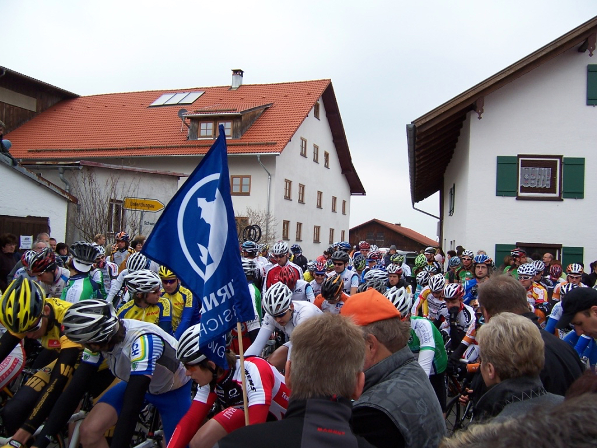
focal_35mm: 33
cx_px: 298
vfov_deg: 42.9
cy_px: 224
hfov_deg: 55.4
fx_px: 569
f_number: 3.4
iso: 80
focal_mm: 5.5
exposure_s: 1/350
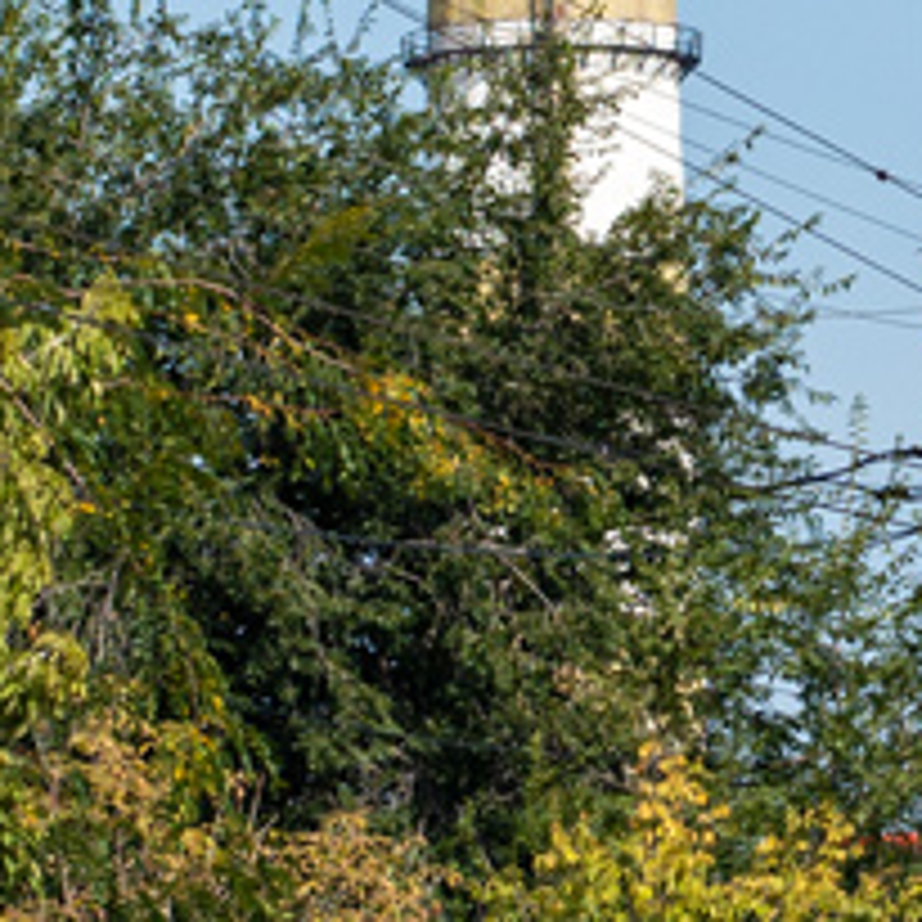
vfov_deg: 7.0
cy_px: 897
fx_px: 7503
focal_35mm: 249
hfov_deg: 7.0
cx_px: 697
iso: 125
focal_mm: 50
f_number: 5.6
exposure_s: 1/800
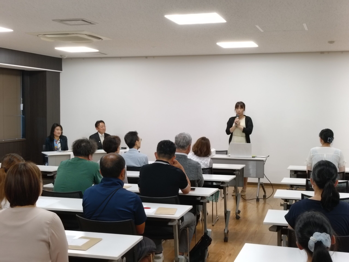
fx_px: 504
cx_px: 174
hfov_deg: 38.2
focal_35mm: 50
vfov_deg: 29.1
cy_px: 131
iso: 320
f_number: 1.7
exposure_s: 1/60
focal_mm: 4.7
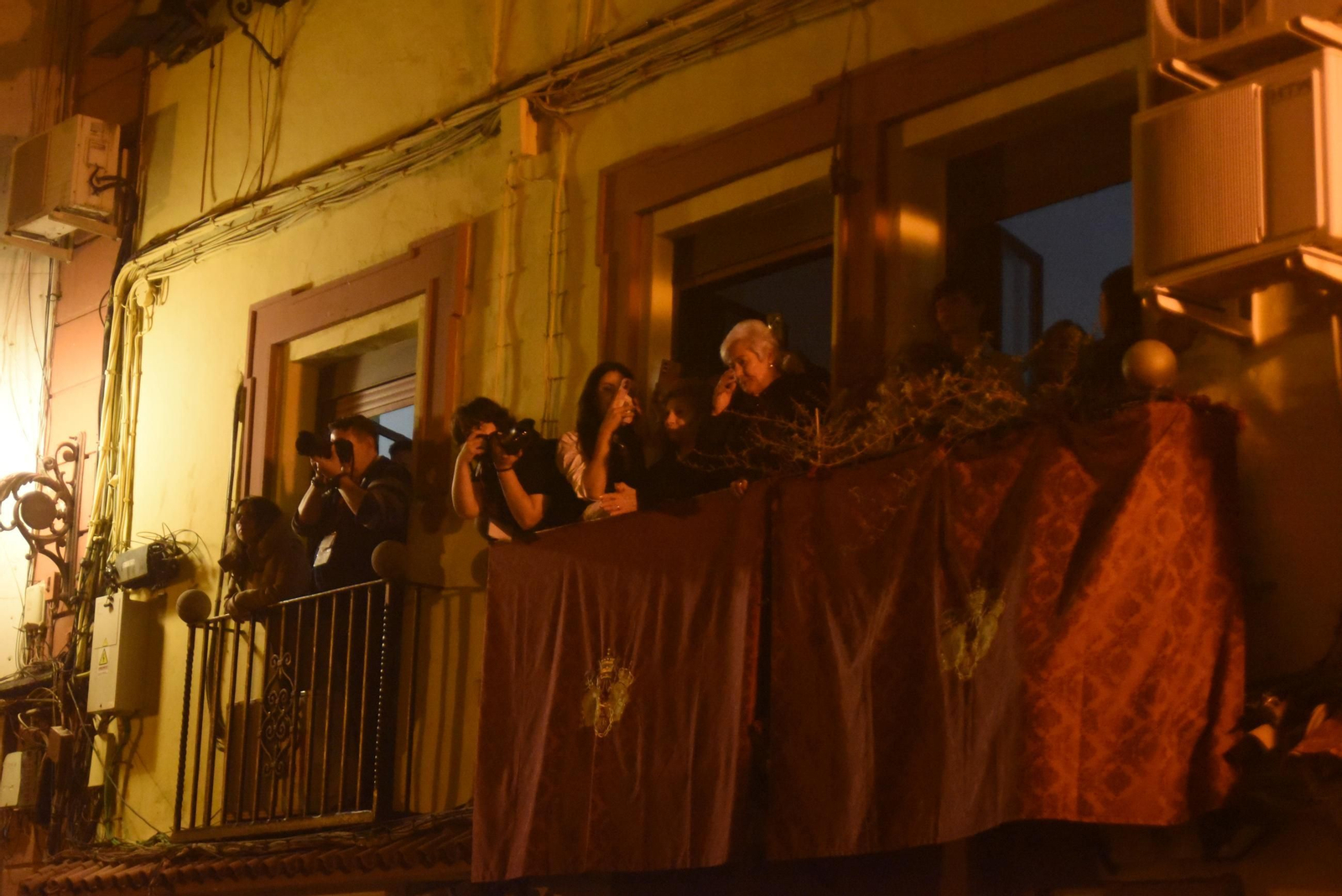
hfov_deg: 26.0
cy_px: 448
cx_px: 671
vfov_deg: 17.5
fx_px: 2909
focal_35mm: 78
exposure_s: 1/125
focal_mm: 78
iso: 12800
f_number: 5.6
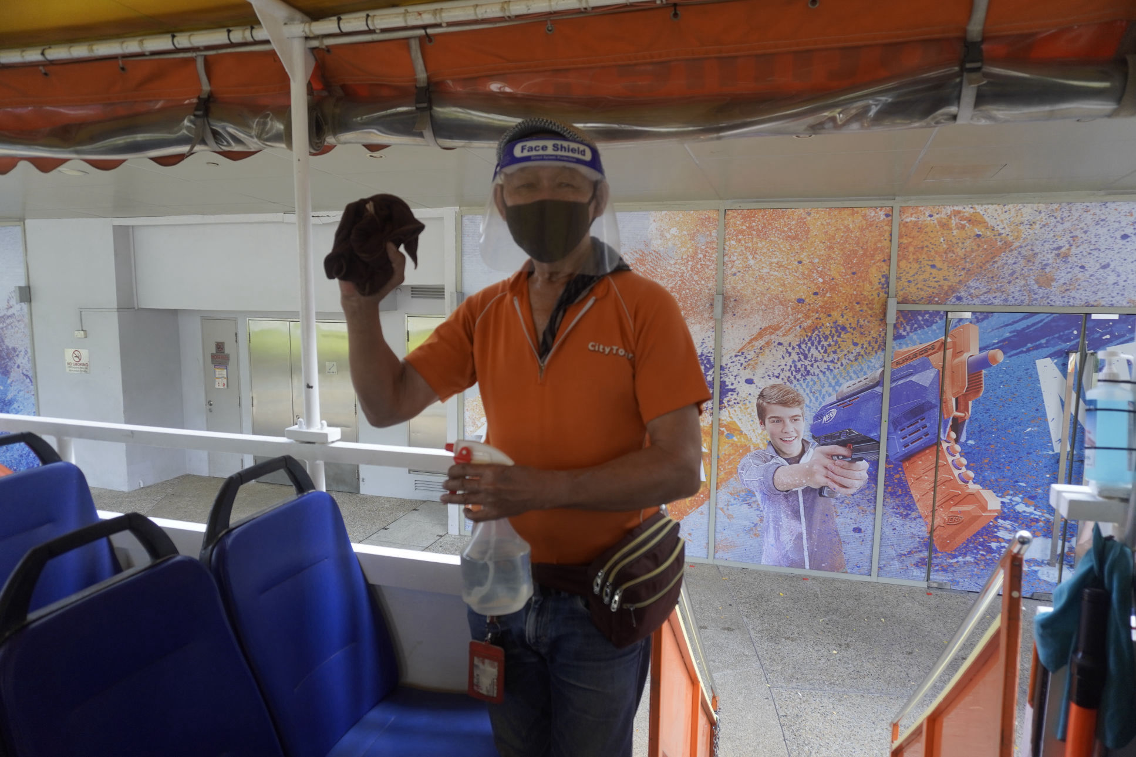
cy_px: 378
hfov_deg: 73.7
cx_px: 568
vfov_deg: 53.1
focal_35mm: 24
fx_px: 757
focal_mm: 16
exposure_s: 1/160
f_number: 4
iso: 400
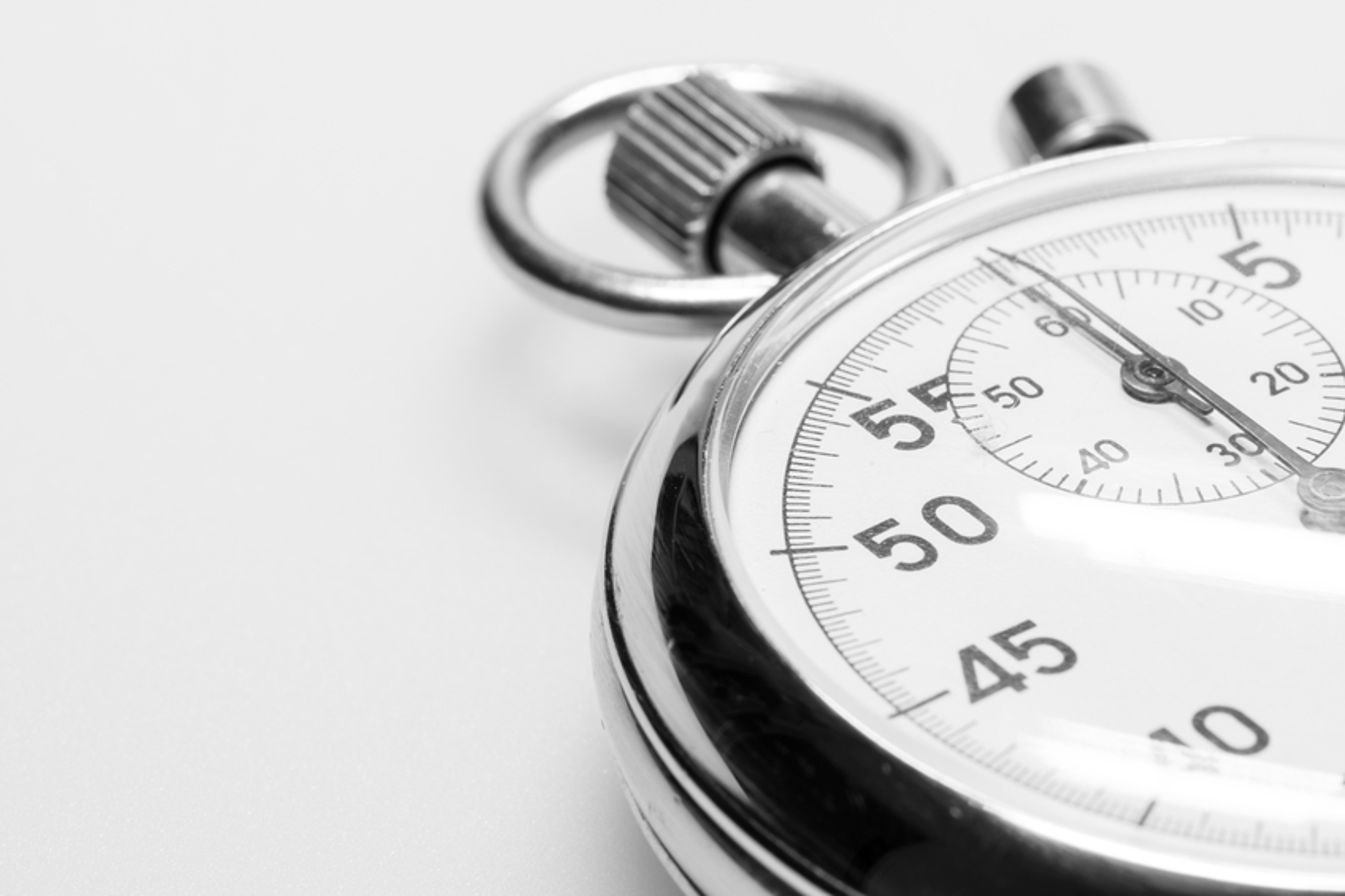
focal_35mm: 105
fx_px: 3922
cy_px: 448
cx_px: 672
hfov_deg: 19.5
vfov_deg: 13.0
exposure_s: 2
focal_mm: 105
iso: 64
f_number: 29
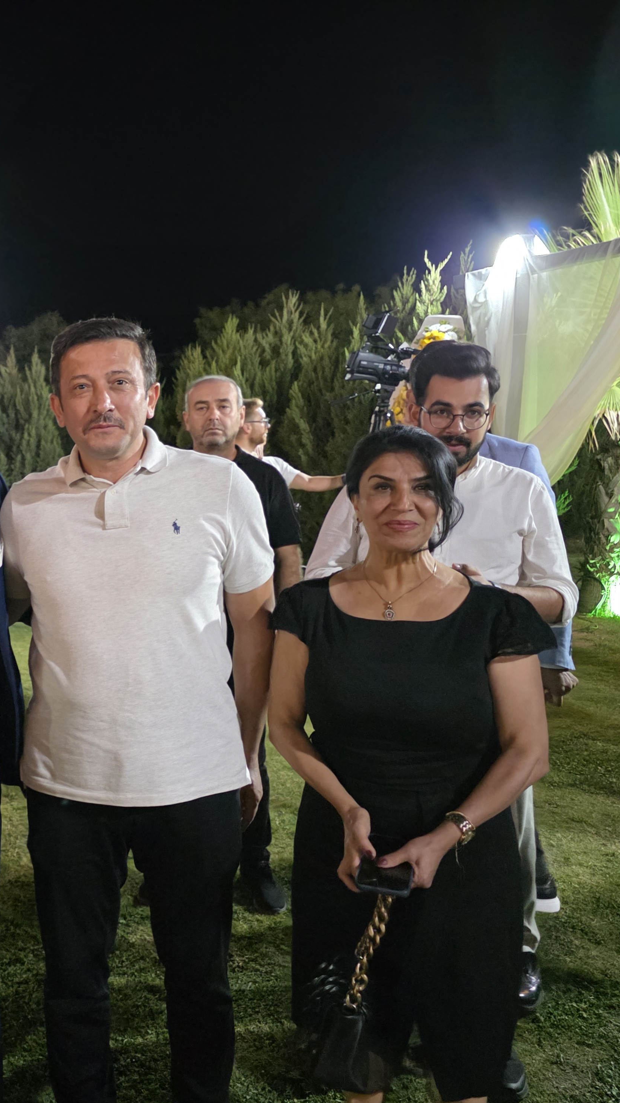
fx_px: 994
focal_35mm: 34
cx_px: -25
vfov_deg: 58.0
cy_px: 560
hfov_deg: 31.5
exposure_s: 1/100
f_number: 1.7
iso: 2500
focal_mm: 6.3
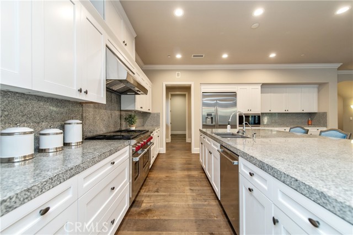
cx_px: 176
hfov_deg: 104.3
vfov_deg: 81.1
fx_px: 137
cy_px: 118
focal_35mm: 14
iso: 720
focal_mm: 14
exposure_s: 1/60
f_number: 4
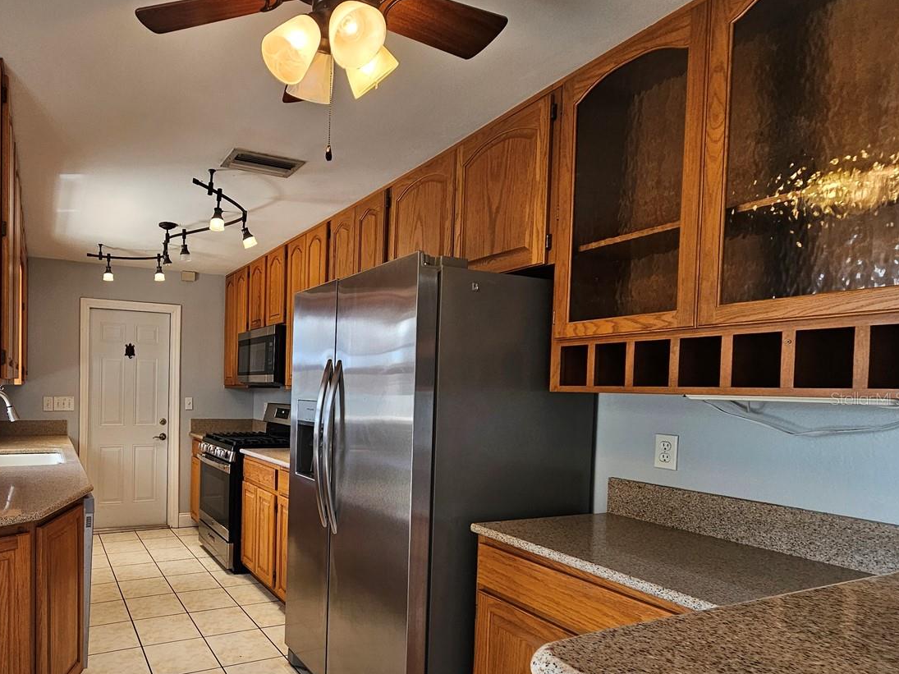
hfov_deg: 79.7
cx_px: 251
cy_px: 398
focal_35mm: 19
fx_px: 493
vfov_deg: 68.1
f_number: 2.2
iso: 80
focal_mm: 2.2
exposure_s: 1/60
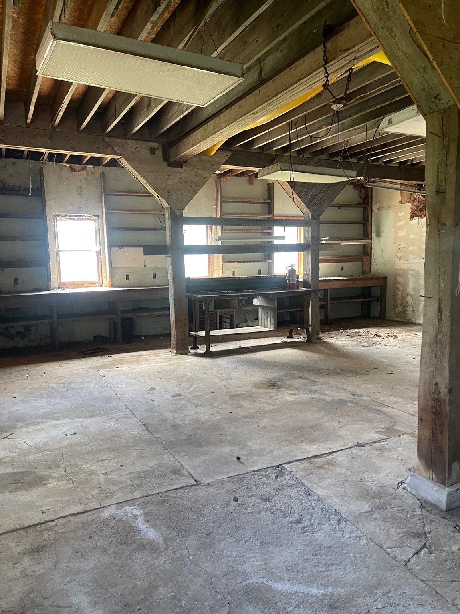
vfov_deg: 69.4
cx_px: 230
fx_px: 443
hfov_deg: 54.9
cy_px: 307
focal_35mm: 25
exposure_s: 1/60
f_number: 1.6
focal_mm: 5.1
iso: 200
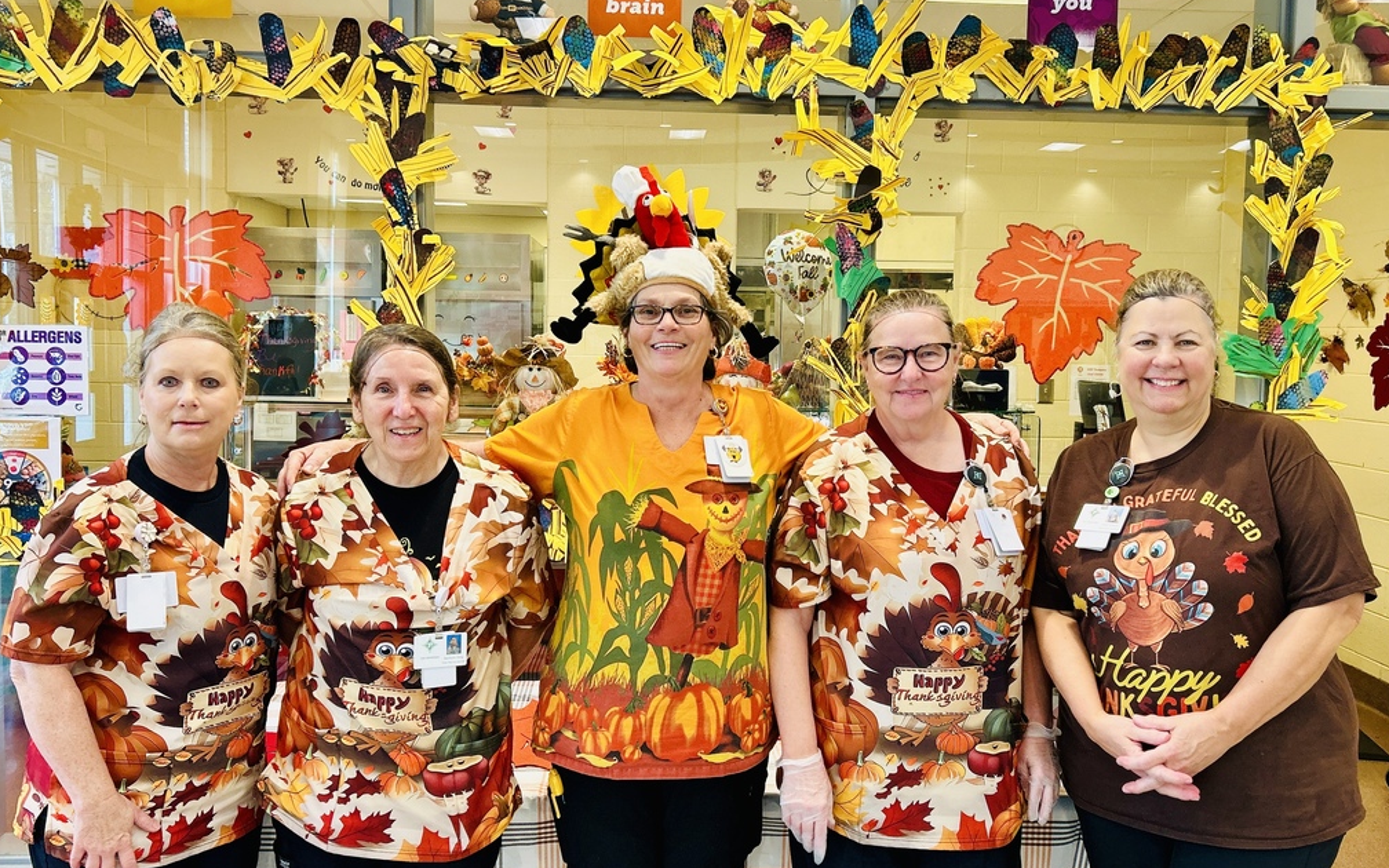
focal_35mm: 28
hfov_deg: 66.5
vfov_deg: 44.4
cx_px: 700
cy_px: 489
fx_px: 1060
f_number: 1.5
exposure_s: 1/60
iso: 80
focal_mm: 5.7
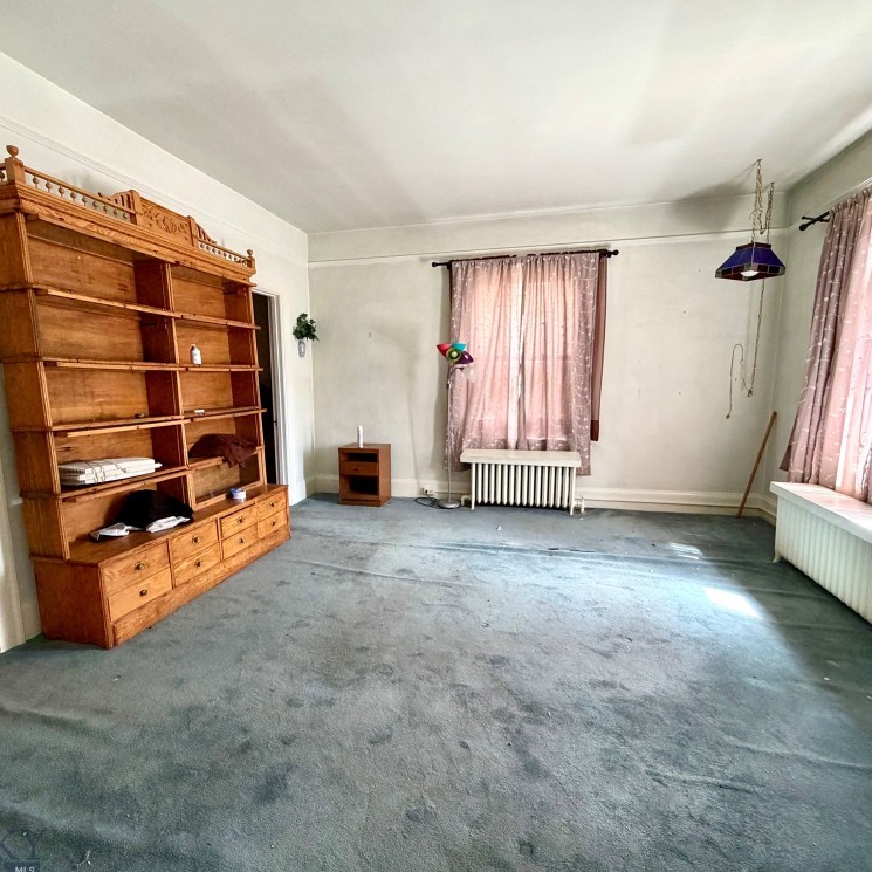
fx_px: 484
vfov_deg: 84.0
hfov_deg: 83.9
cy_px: 446
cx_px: 419
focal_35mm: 17
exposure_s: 1/121
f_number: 2.2
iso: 250
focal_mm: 2.22
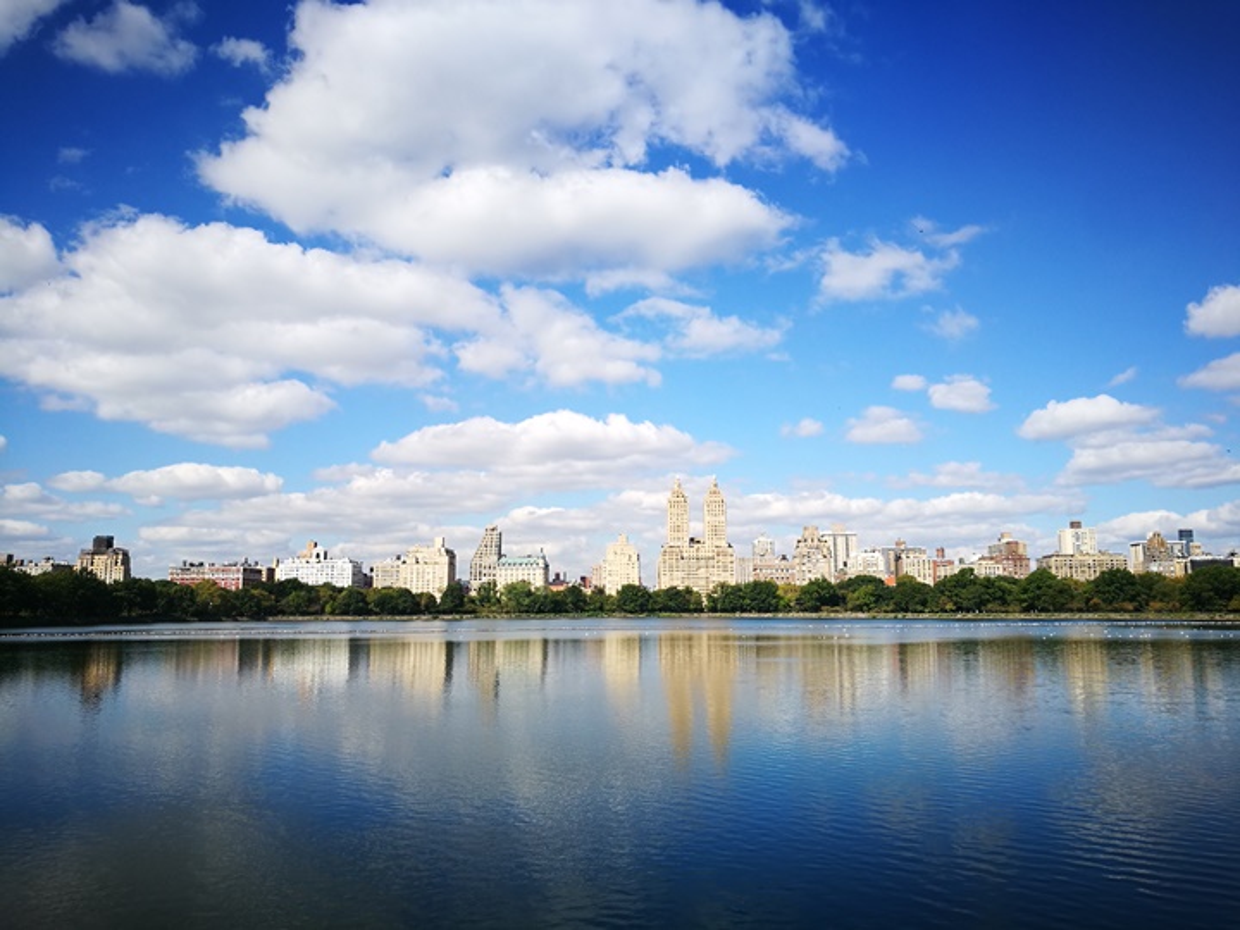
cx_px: 620
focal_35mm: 27
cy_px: 465
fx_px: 967
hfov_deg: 65.3
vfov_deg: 51.4
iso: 50
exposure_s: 1/953
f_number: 2.2
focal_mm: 4.5
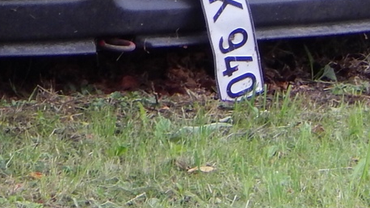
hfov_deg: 3.1
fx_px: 6873
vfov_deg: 1.7
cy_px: -268
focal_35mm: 701
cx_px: -116
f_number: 5.3
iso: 180
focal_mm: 32.8
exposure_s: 1/30
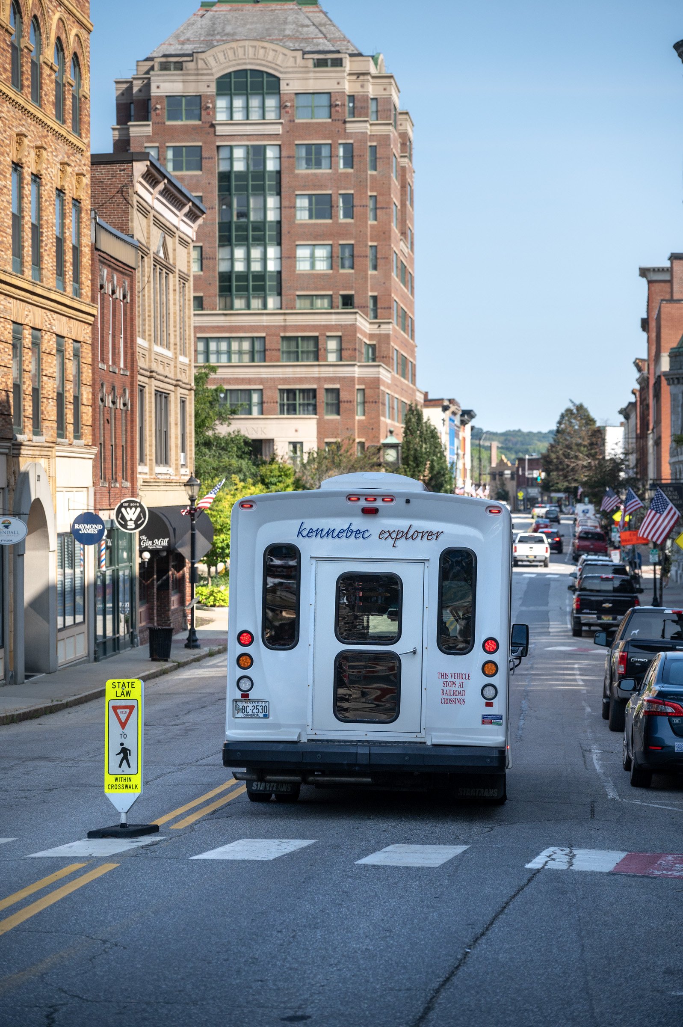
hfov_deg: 16.2
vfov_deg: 24.2
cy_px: 514
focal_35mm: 84
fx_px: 2393
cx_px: 342
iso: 400
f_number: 4
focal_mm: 84
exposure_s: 1/2500
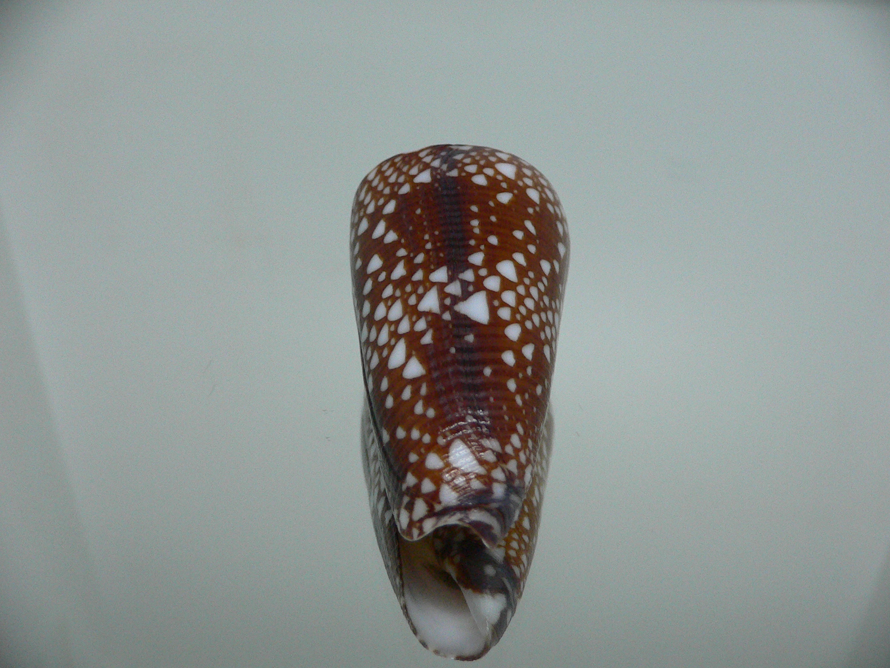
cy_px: 334
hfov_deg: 52.6
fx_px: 900
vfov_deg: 40.7
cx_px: 445
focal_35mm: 35
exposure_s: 1/60
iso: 200
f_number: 2.8
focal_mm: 4.6
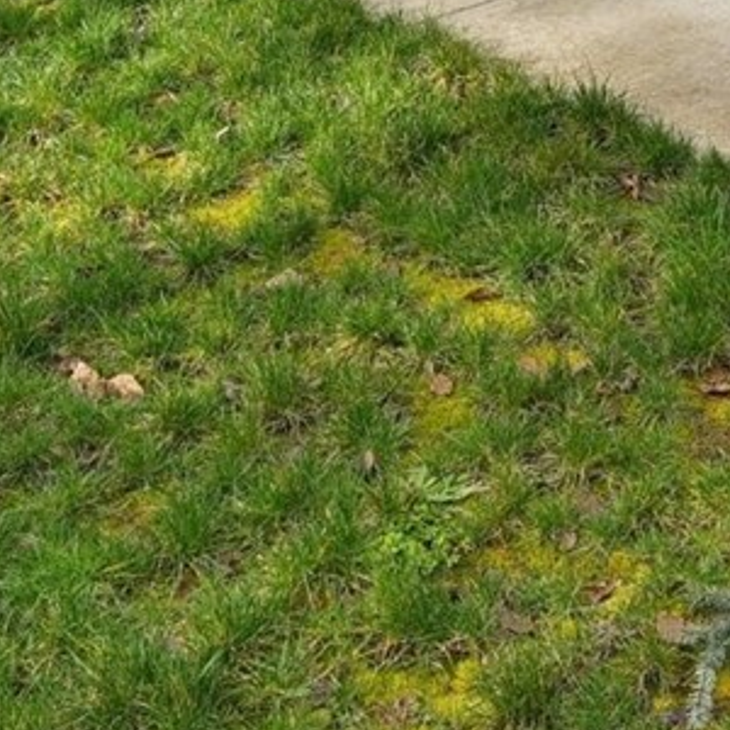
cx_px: 617
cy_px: -605
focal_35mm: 77
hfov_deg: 22.1
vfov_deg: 17.8
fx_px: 1837
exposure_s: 1/80
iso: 100
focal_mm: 16
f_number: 8
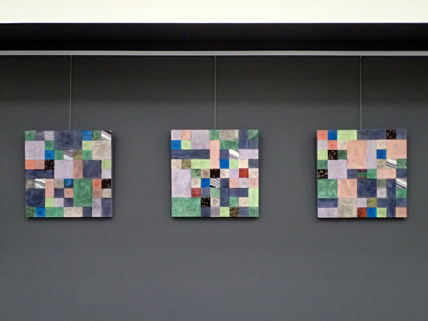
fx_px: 569
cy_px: 160
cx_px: 214
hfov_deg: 41.2
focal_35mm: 46
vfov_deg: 31.5
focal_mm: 8.41
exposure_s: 1/30
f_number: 3.1
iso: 800
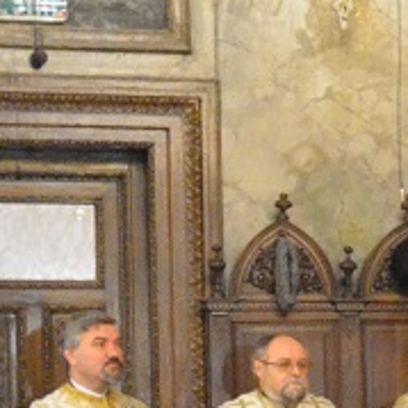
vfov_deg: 9.6
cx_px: 928
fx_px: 2385
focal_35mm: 179
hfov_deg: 9.0
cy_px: 501
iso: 5000
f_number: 3.8
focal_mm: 21
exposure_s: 1/25
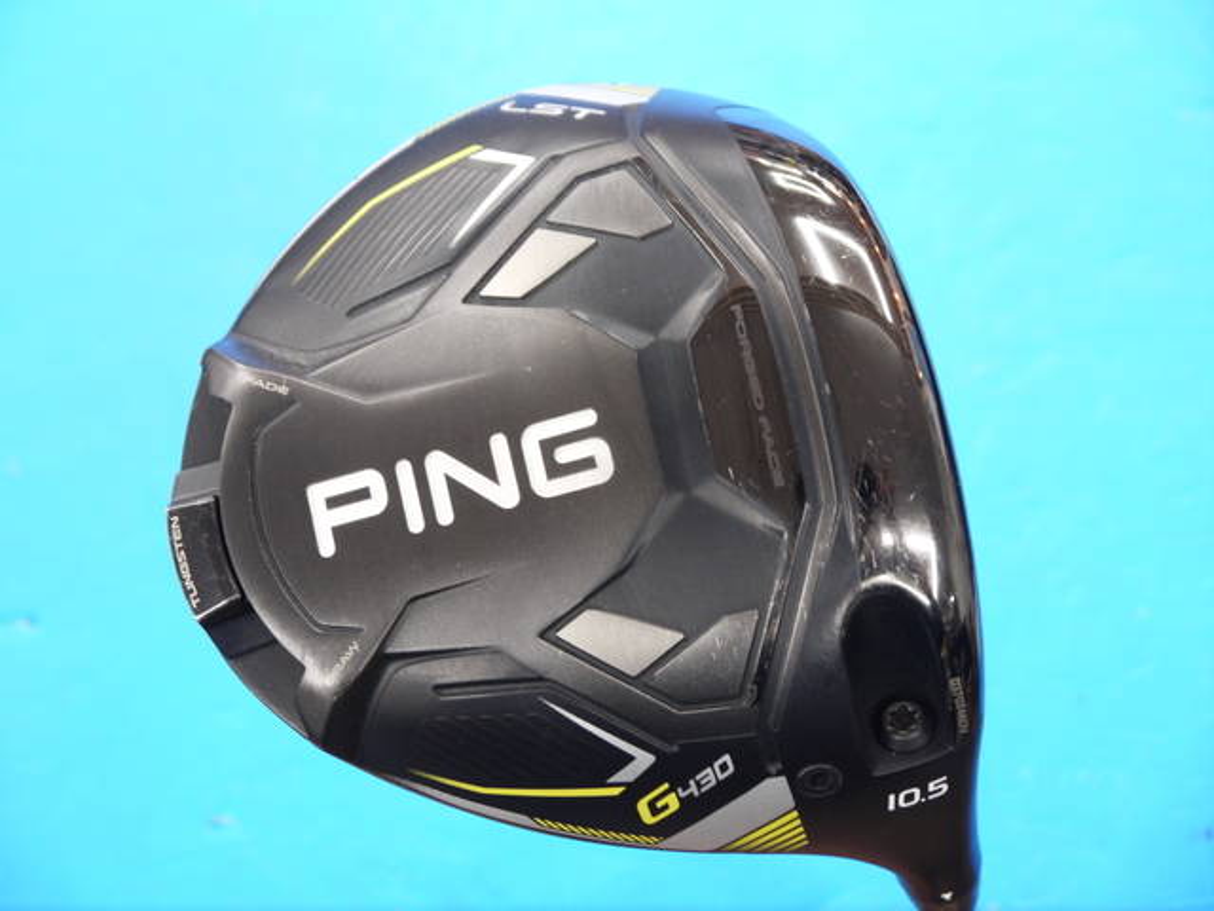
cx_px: 607
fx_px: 2946
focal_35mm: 84
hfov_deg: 23.3
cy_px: 456
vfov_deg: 17.6
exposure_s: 1/50
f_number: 5.6
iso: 800
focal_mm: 42
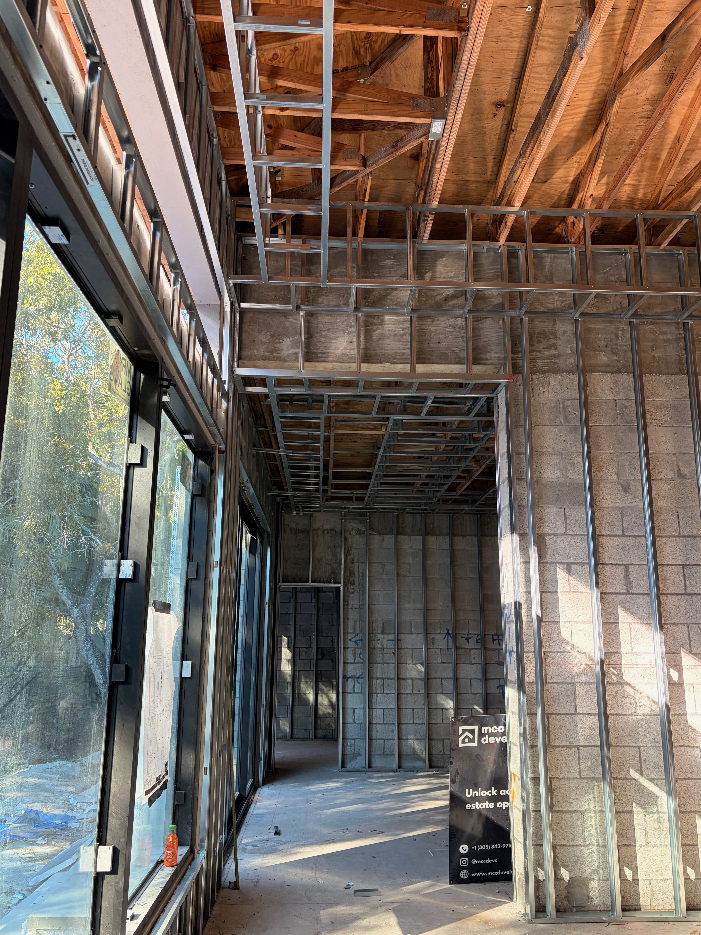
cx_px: 352
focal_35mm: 27
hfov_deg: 51.4
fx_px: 729
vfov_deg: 65.3
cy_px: 480
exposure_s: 1/147
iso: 100
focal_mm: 5.96
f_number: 1.6
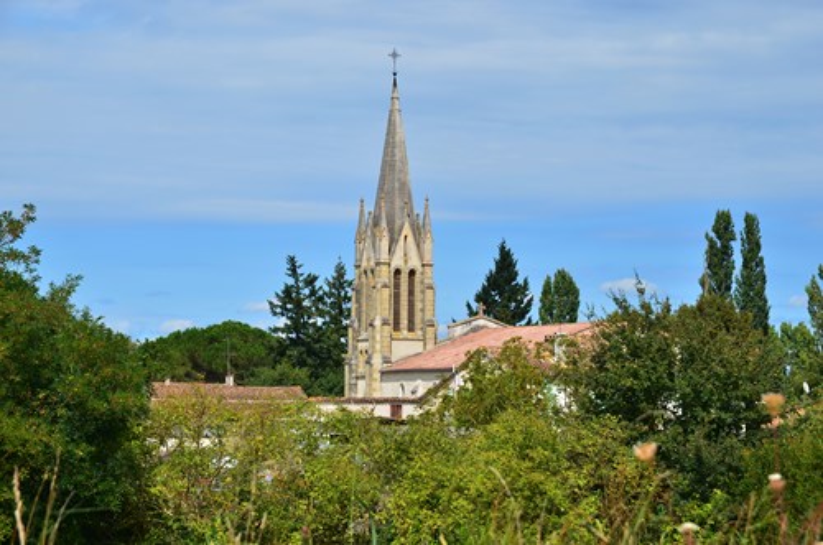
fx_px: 2669
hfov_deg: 17.5
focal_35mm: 117
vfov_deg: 11.7
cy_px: 272
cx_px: 412
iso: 100
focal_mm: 78
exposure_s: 1/200
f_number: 13
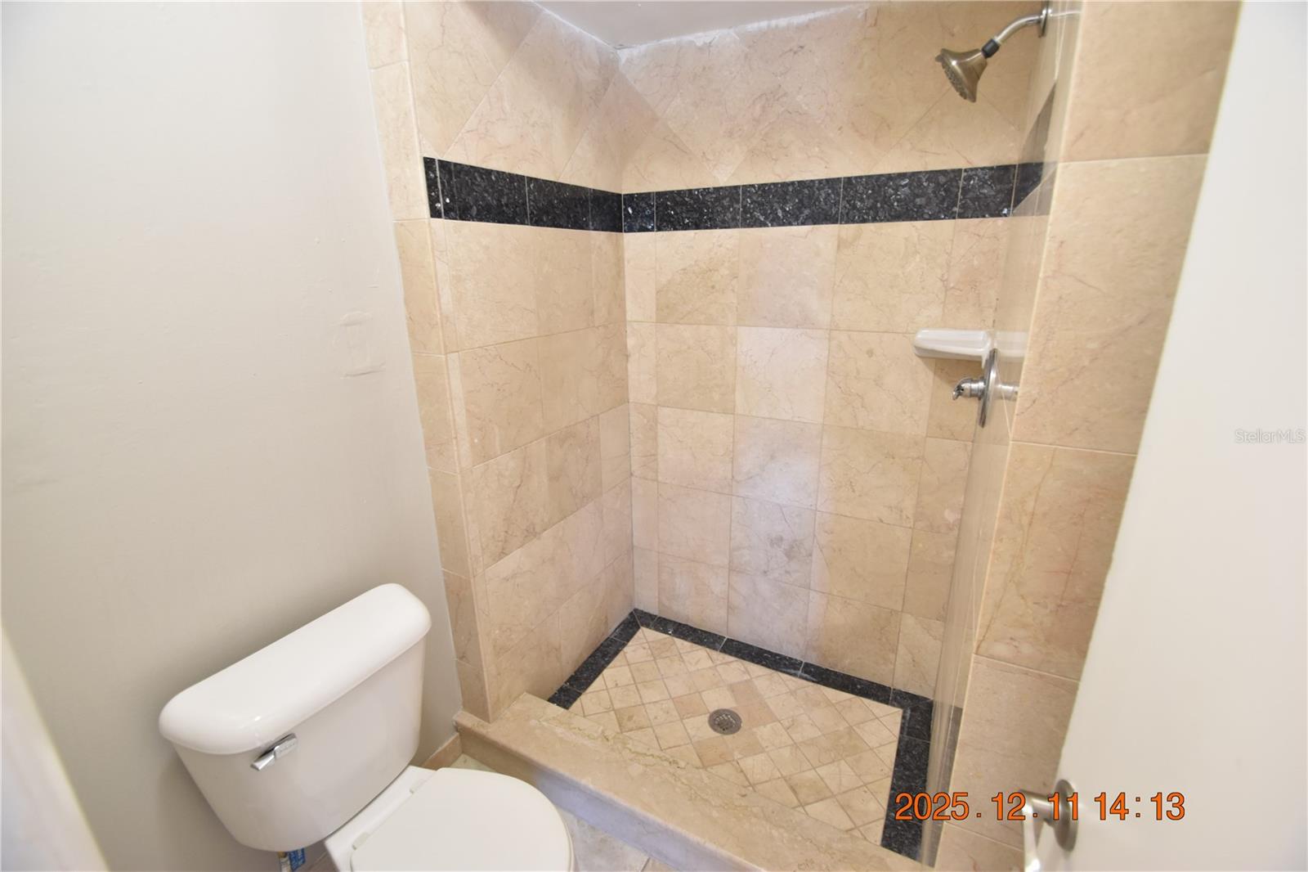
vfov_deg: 77.3
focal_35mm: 15
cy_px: 436
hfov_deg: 100.4
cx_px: 654
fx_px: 545
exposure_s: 1/20
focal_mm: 10
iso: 800
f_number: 3.5
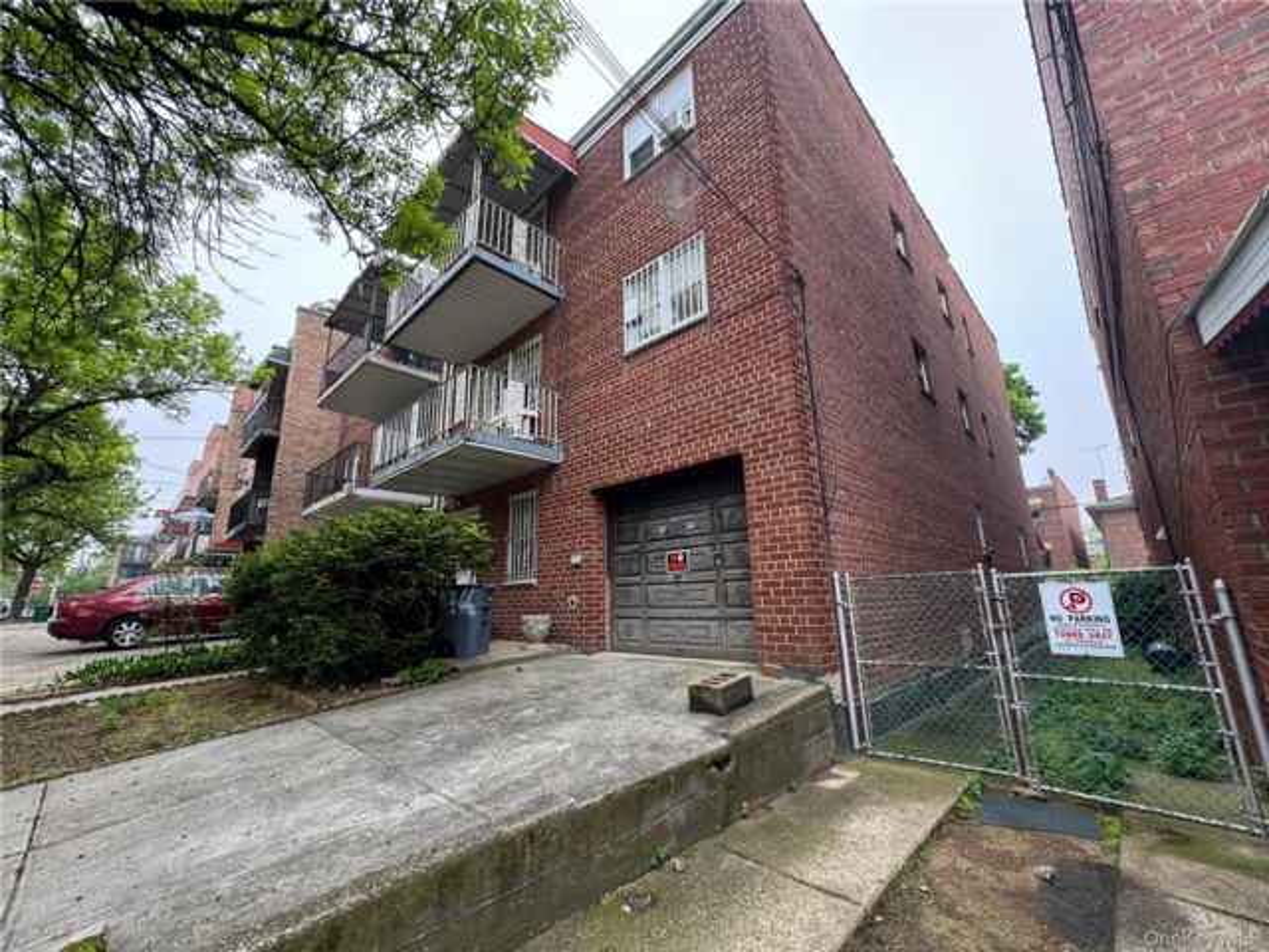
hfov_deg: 102.1
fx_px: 513
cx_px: 634
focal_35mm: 14
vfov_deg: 85.7
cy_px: 476
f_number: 2.2
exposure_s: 1/99
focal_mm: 2.22
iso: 50
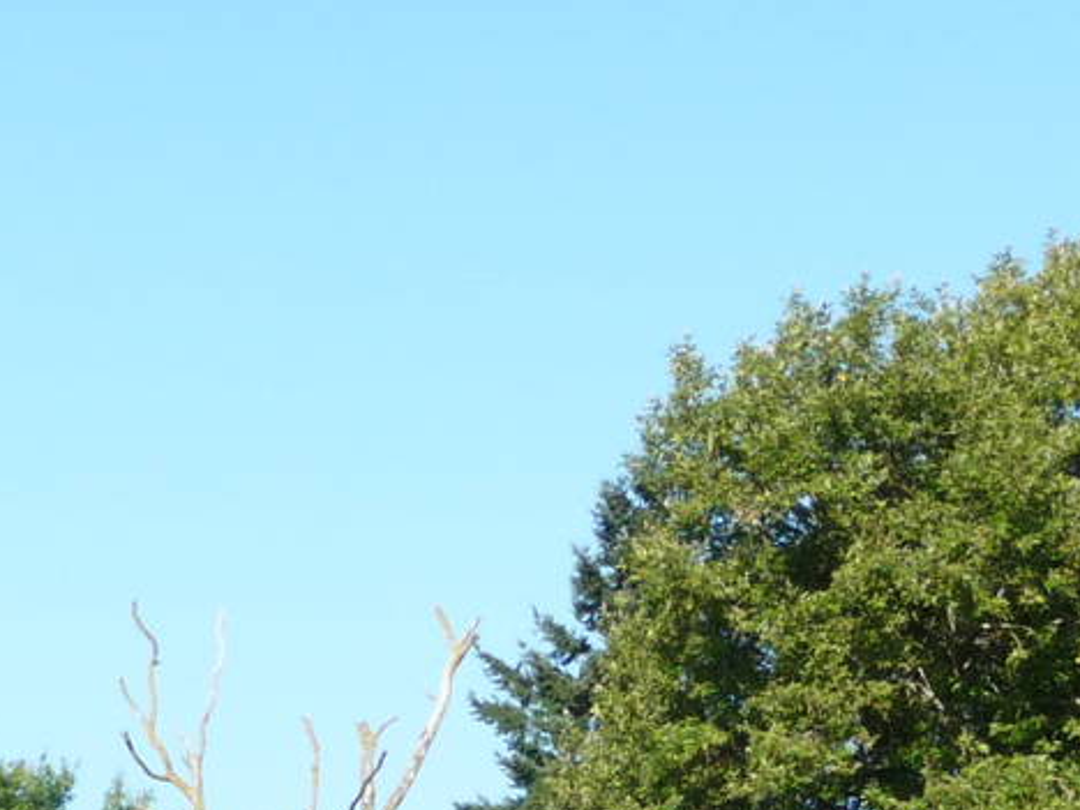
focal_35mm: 229
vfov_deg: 6.5
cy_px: 953
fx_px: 7145
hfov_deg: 8.6
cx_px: 92
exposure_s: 1/500
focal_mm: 11.3
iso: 125
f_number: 4.5
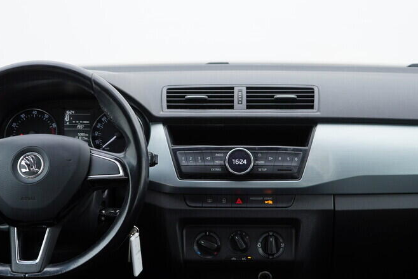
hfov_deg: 35.6
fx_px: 650
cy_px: 149
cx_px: 220
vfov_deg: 24.2
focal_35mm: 56
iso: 125
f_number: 3.2
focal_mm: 24
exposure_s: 1/50
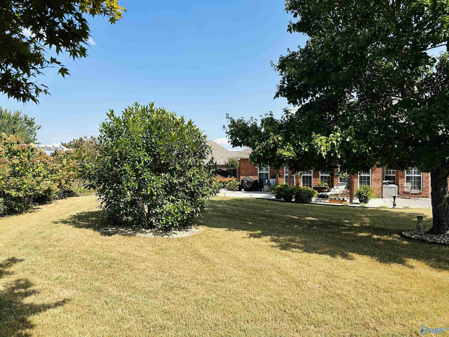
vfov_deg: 56.8
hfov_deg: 71.6
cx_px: 224
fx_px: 311
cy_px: 168
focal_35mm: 24
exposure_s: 1/3356
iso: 80
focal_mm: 6.86
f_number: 1.78
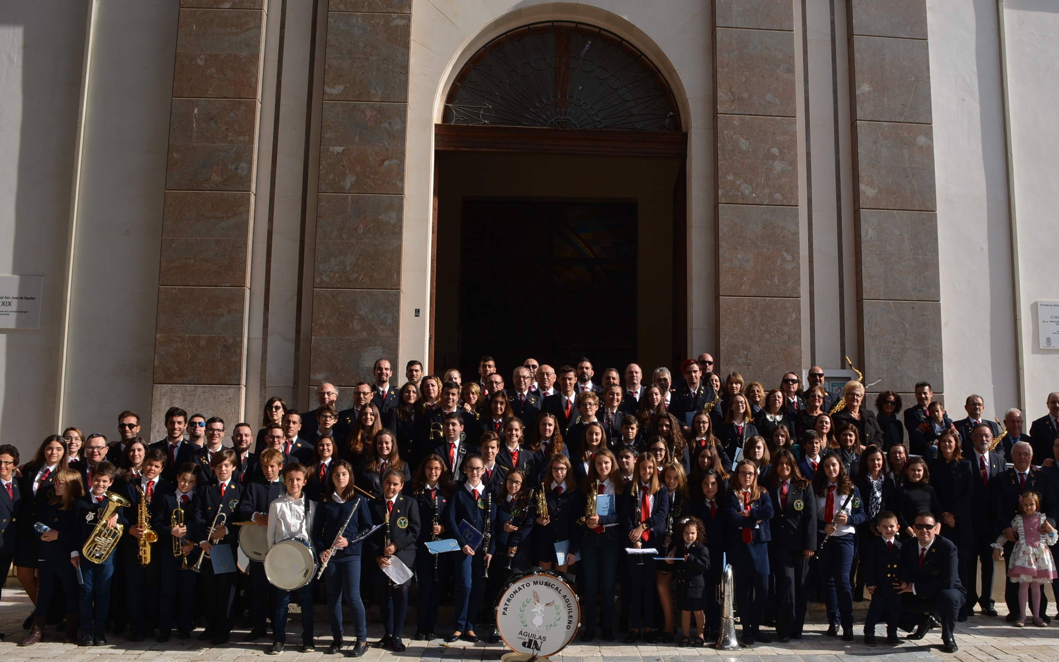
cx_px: 615
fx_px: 952
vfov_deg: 38.3
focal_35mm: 33
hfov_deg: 57.8
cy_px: 346
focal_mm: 18
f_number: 9
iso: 100
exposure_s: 1/200
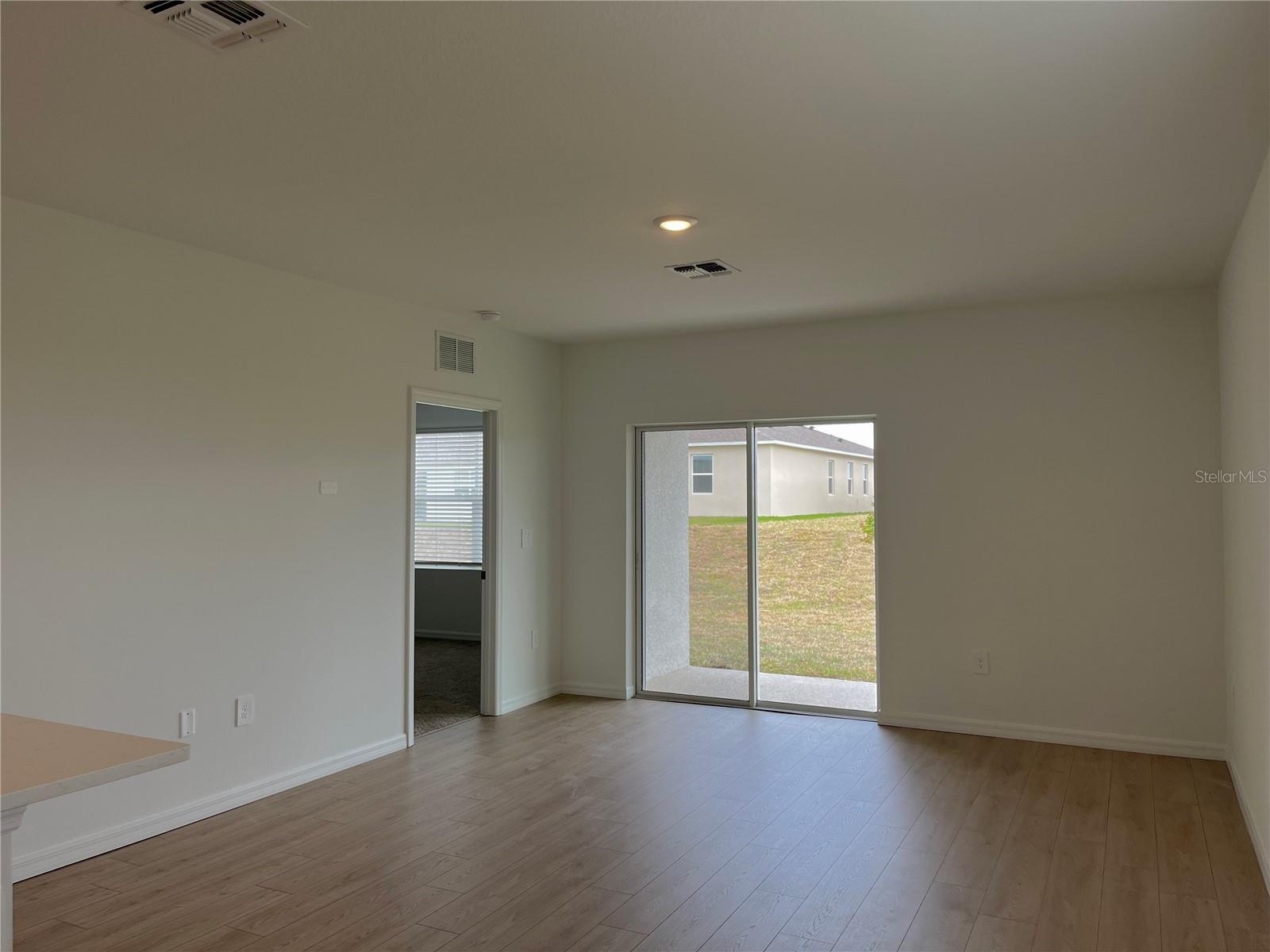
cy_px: 476
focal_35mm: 26
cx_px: 635
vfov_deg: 53.1
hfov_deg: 67.3
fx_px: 954
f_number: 1.6
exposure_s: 1/239
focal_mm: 5.1
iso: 40
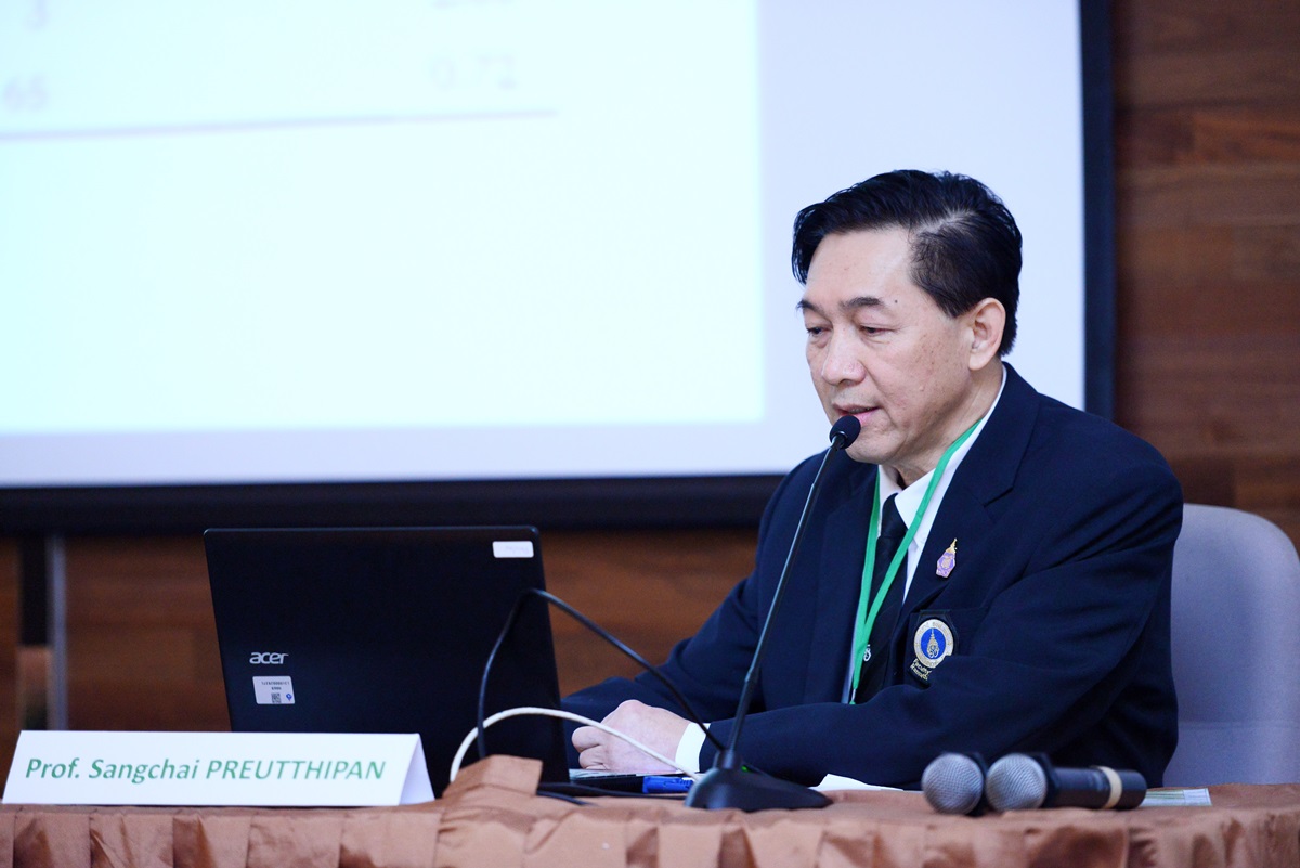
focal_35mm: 165
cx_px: 650
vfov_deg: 8.3
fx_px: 5960
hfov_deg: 12.4
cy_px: 434
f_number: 2.8
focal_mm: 165
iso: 2000
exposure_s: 1/125
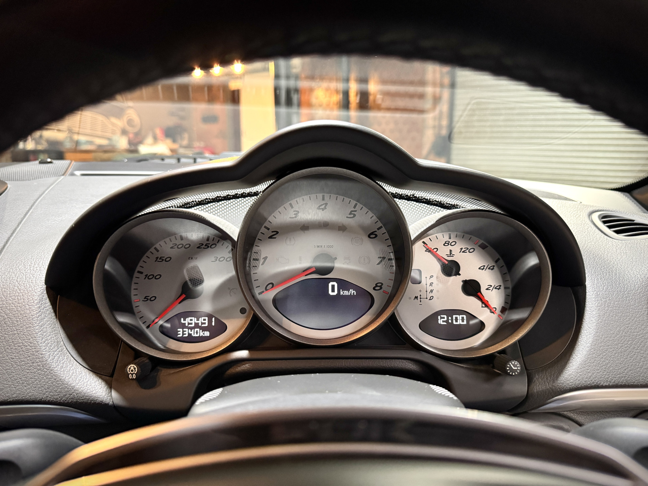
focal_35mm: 24
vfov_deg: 56.8
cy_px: 243
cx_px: 324
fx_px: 449
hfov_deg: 71.6
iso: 800
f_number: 1.78
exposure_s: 1/35
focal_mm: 6.76
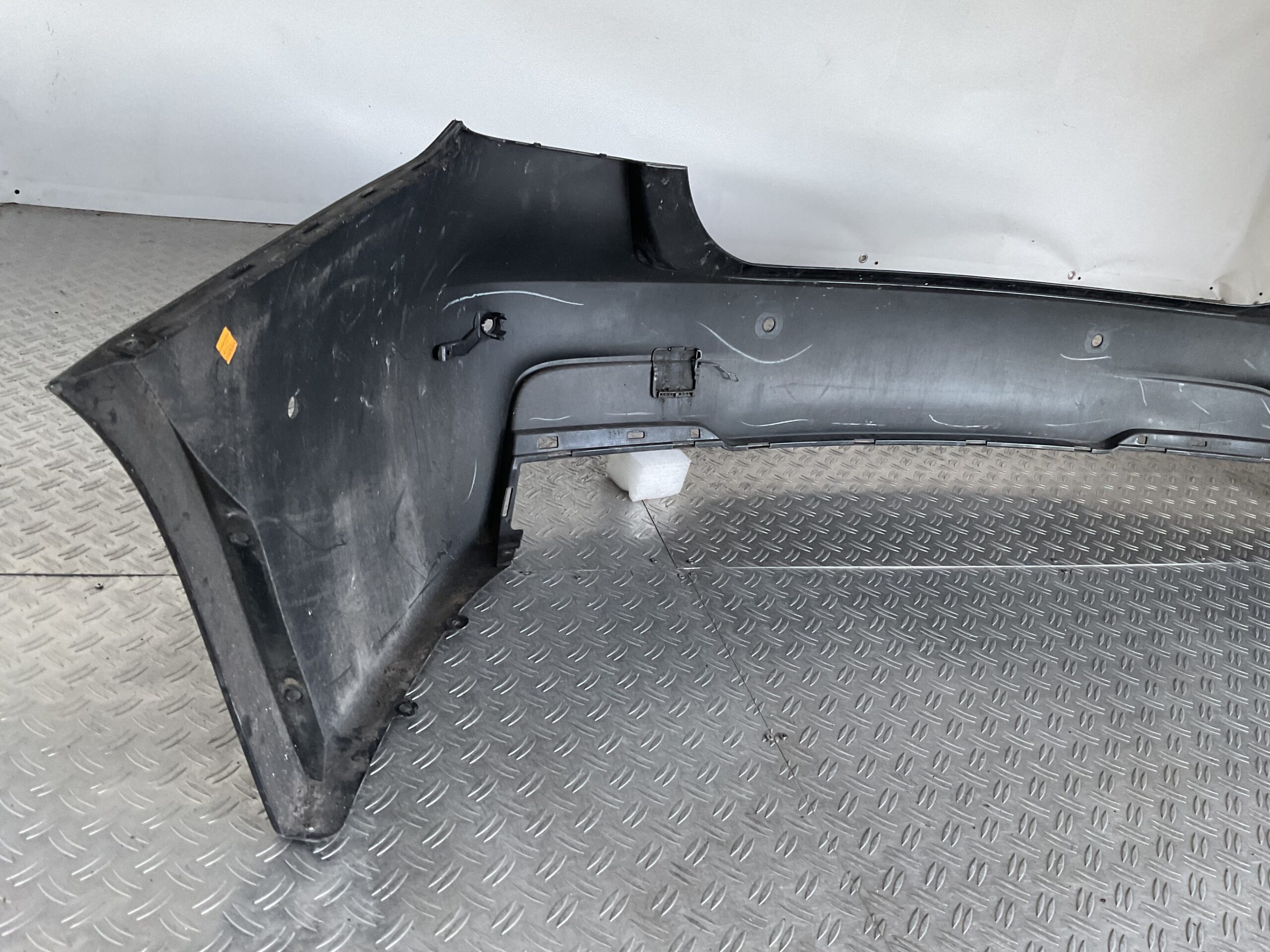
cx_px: 635
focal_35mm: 29
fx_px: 1064
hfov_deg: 61.7
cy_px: 476
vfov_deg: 48.2
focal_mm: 3
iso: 100
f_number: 1.8
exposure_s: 1/50
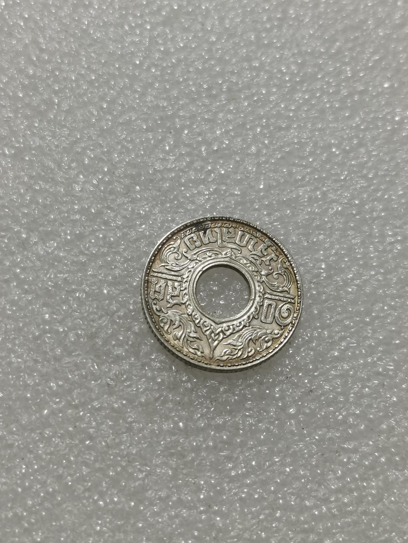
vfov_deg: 31.7
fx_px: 959
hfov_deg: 24.0
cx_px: 204
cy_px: 272
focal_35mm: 61
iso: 50
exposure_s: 1/100
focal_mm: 5.58
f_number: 1.8
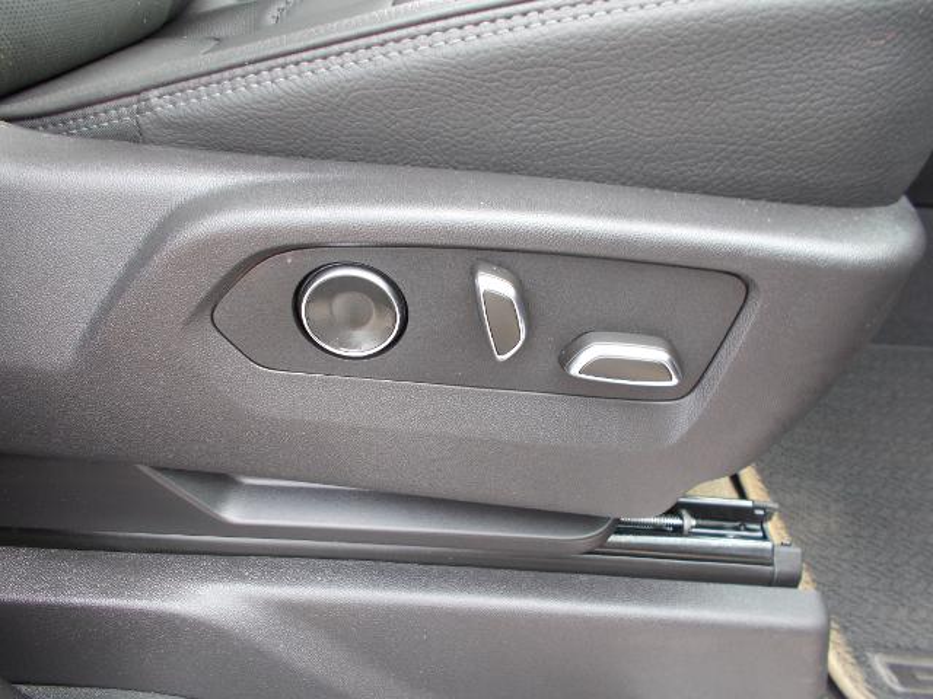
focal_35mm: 26
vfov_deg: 53.1
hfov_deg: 67.3
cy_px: 350
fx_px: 701
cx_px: 466
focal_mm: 4.6
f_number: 3.2
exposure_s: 1/30
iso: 80
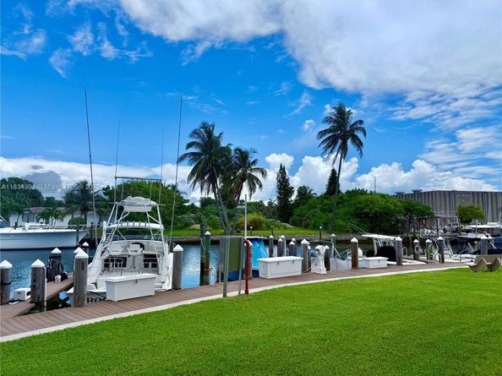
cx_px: 251
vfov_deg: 56.8
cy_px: 188
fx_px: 348
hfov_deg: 71.6
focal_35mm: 24
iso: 80
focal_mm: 6.76
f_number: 1.78
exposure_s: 1/6711
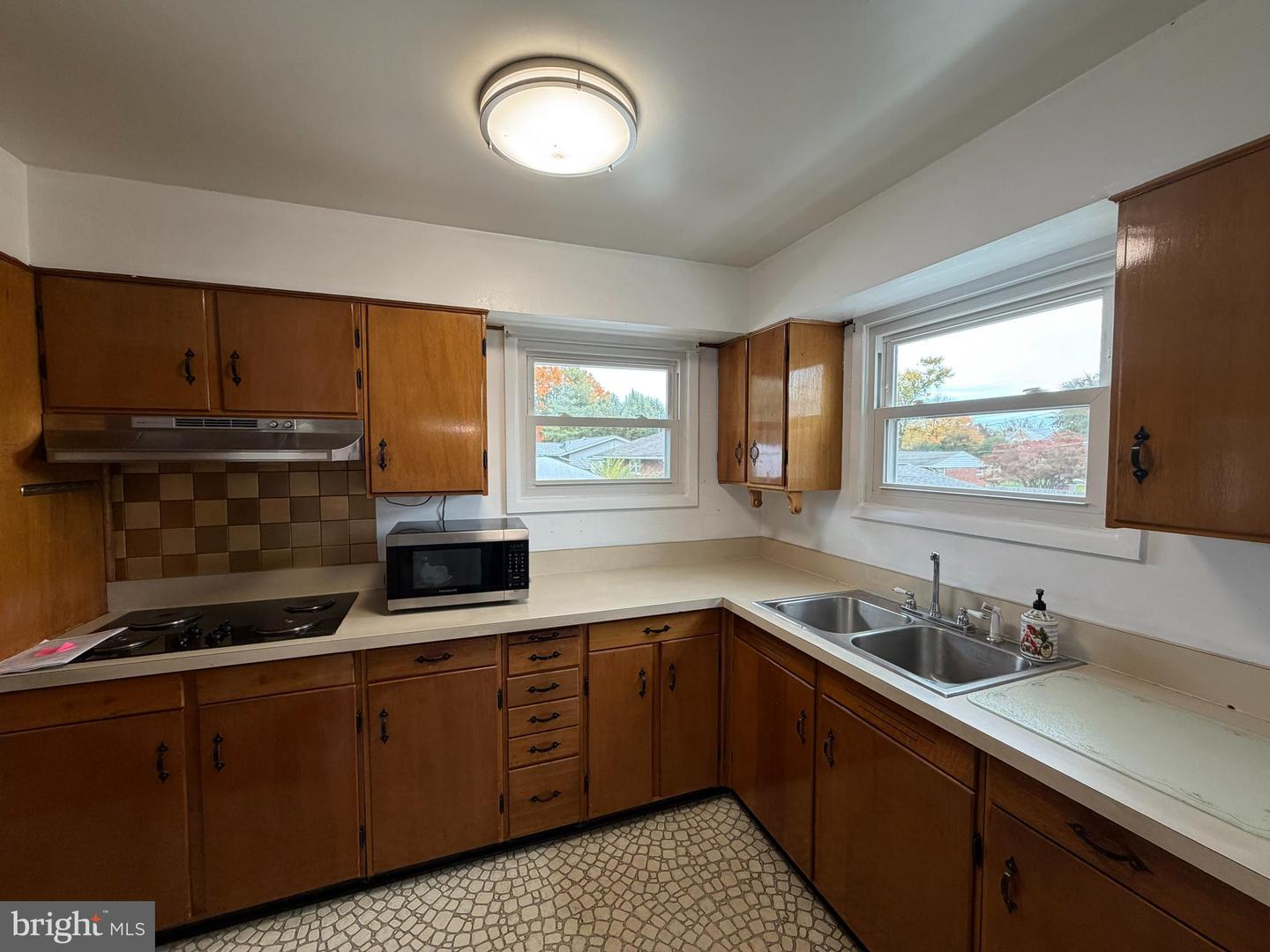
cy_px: 476
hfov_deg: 102.1
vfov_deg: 85.7
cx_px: 635
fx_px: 514
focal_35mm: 14
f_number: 2.2
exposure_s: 1/120
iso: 200
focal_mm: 2.22
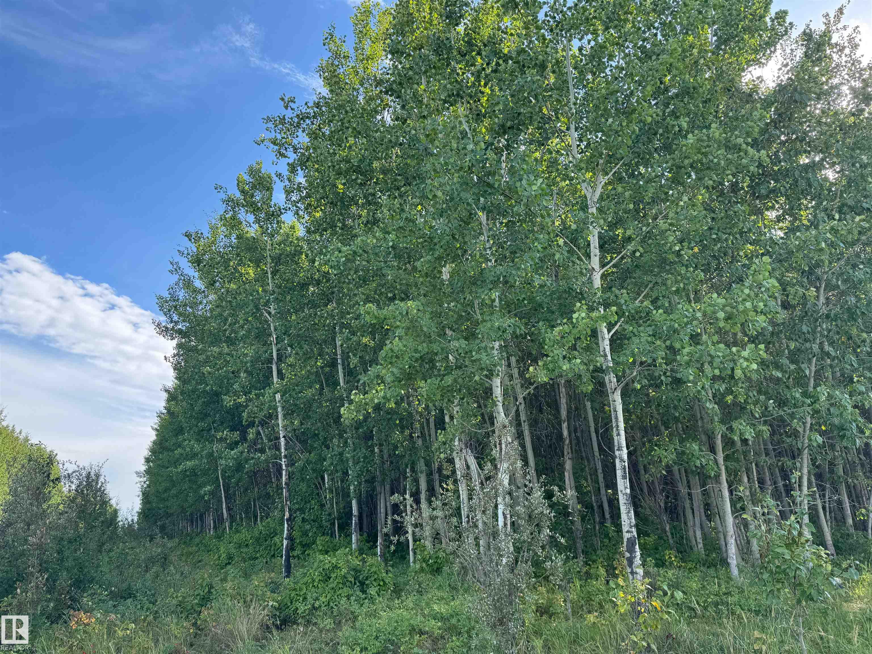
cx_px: 436
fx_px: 605
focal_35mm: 24
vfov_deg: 56.8
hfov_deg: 71.6
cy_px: 327
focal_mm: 6.76
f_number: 1.78
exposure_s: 1/888
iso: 80
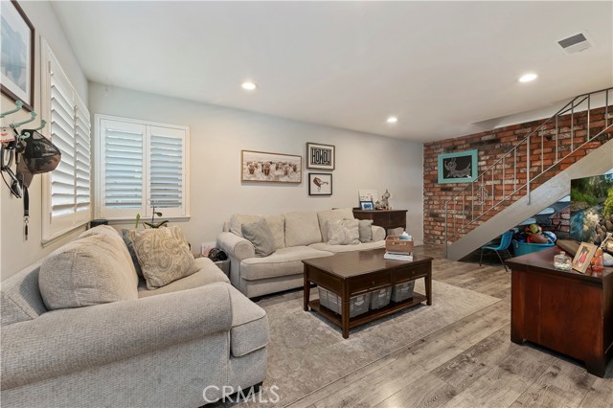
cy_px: 204
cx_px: 306
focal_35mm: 14
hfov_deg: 104.3
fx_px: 238
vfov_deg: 81.1
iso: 500
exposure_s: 1/3
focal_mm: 14
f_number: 10
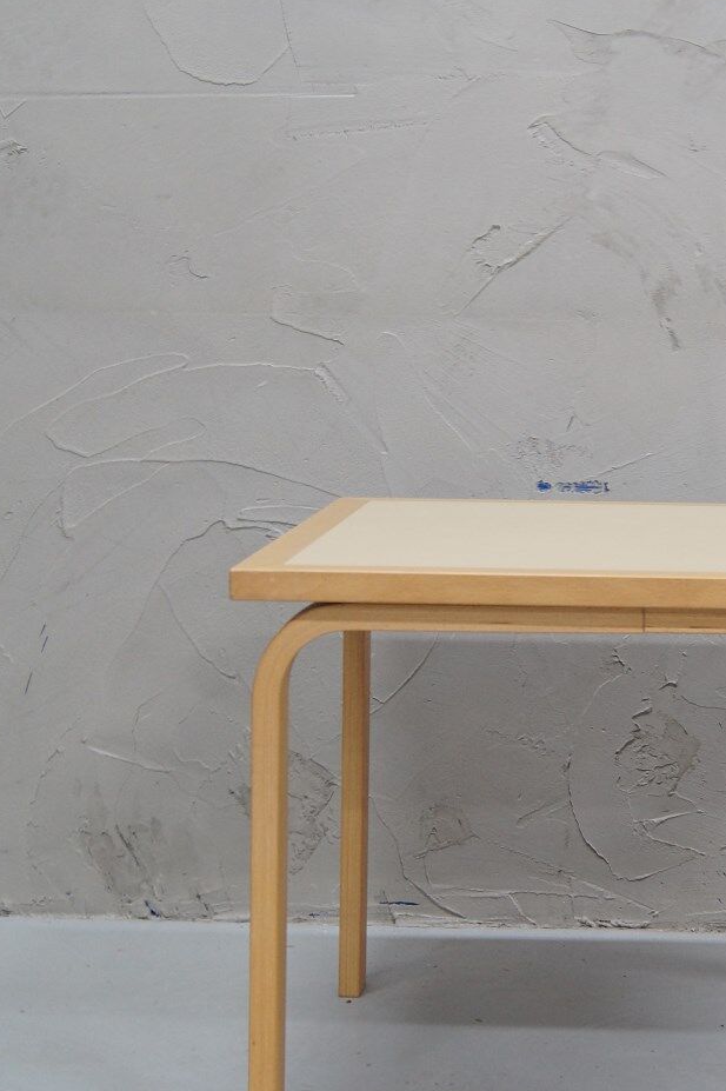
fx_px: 2362
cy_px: 577
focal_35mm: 78
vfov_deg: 26.0
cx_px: 582
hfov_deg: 17.3
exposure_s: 1/6
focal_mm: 30
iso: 400
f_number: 6.3
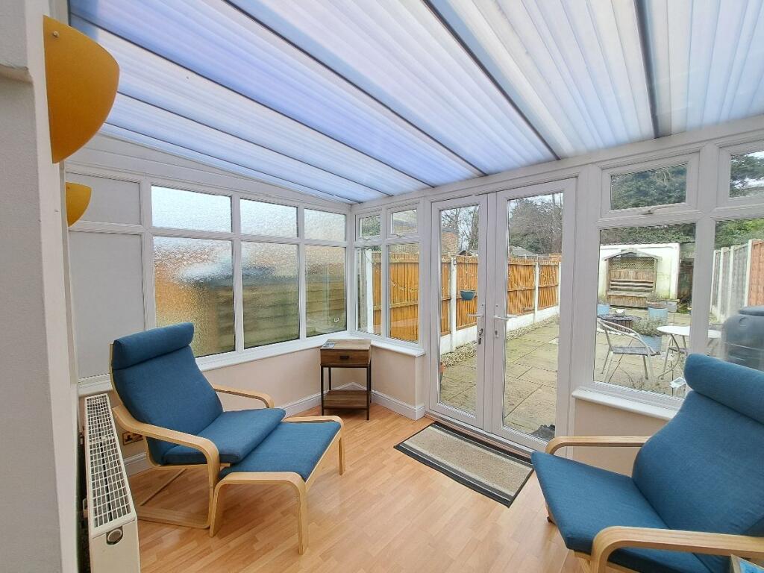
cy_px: 286
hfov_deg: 106.2
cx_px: 382
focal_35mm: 13
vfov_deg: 89.9
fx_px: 287
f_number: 2.2
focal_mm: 1.74
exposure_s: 1/145
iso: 50
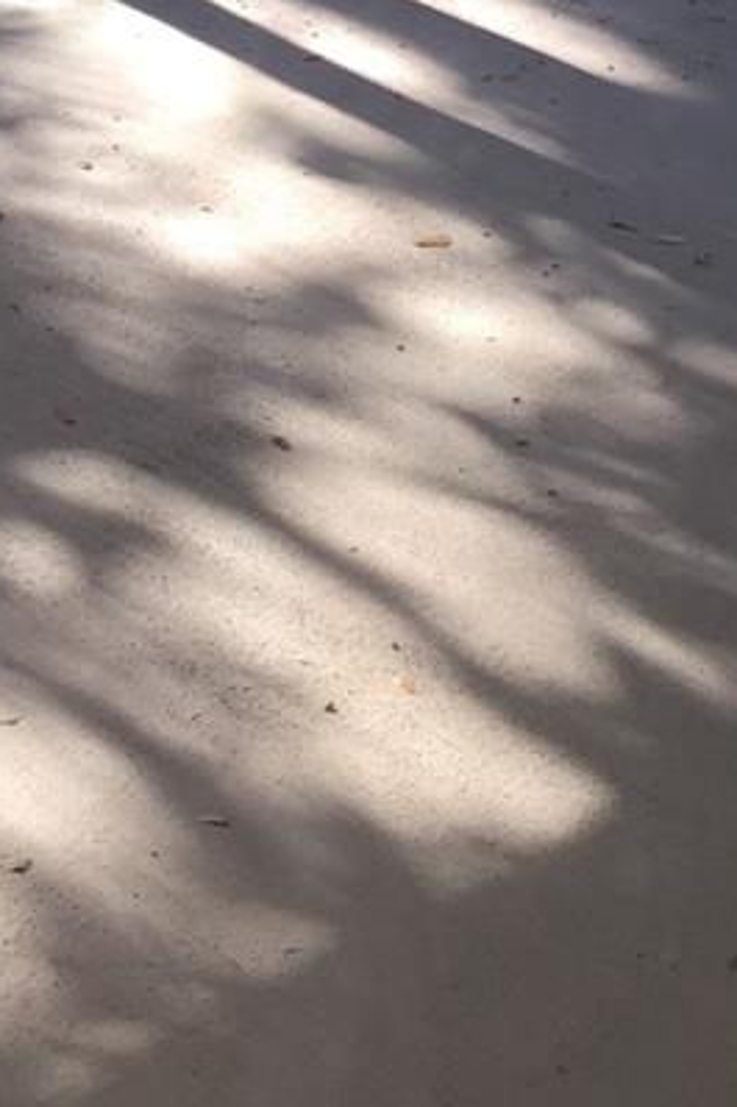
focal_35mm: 91
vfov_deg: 20.1
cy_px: -426
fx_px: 2797
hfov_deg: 14.5
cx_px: -159
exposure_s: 1/189
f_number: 2.2
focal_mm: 4.15
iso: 32
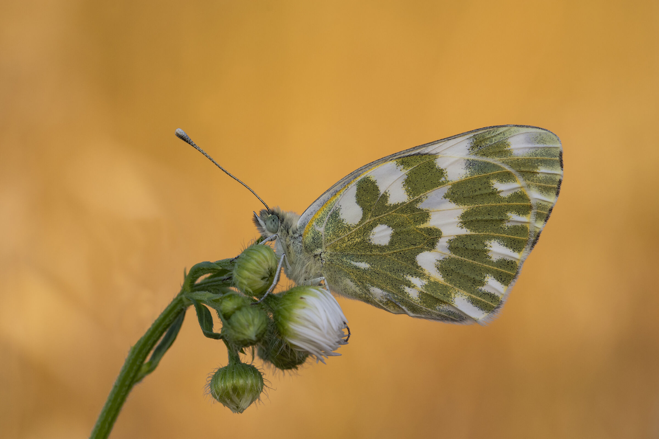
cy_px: 220
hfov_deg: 13.0
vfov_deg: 8.7
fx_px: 2883
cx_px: 330
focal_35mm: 158
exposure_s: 1/125
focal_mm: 105
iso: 320
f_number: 9
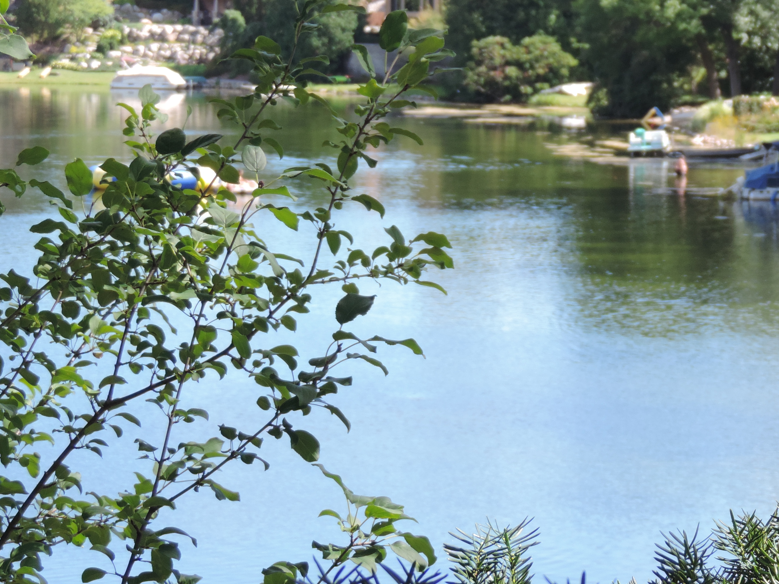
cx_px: 607
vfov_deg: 9.6
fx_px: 3466
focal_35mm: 154
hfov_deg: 12.8
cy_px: 239
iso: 80
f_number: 4
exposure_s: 1/160
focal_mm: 15.1
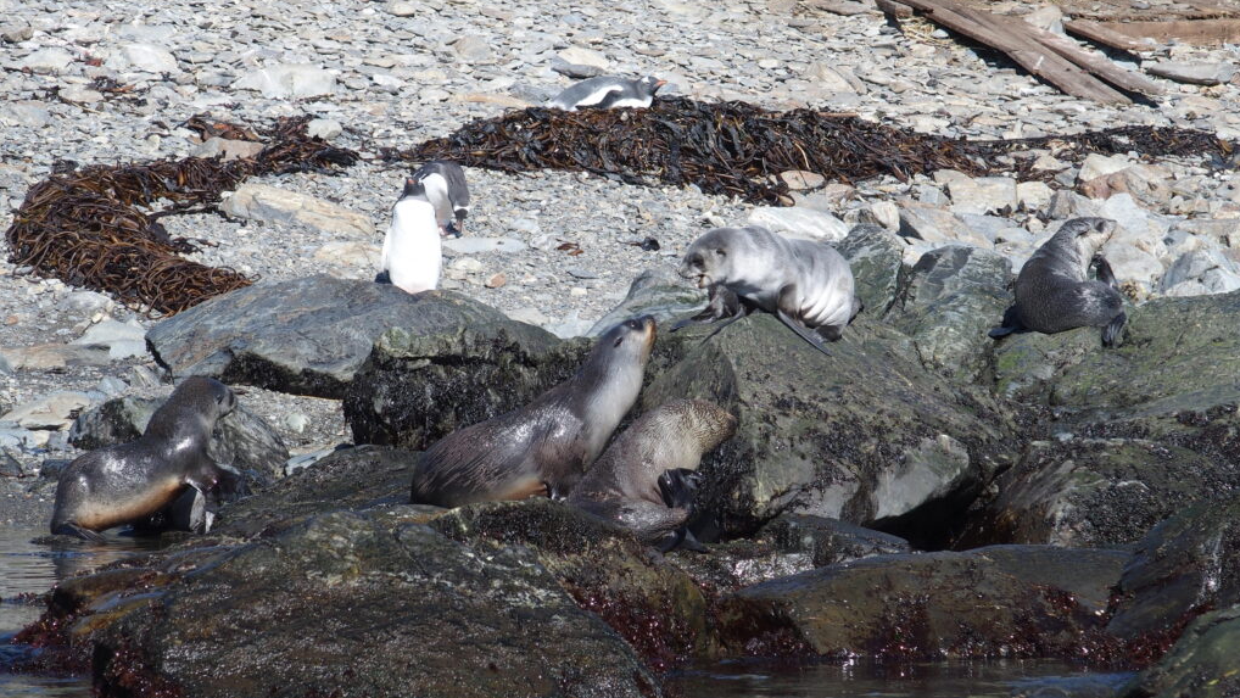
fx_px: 7925
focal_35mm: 241
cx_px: 622
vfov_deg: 5.0
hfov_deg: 8.9
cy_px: 365
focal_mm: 46.7
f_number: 4.5
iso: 100
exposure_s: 1/500
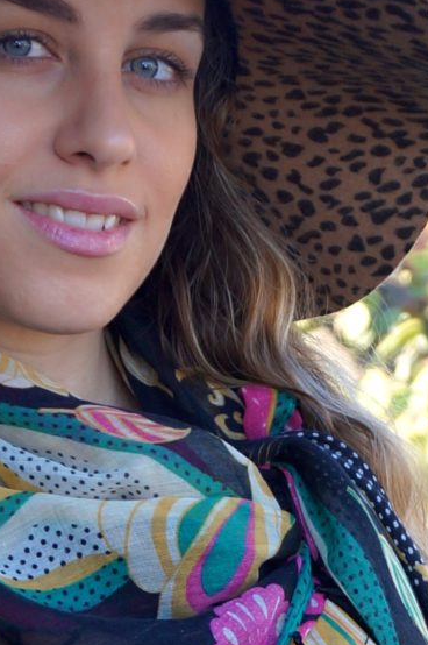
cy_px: 696
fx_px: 2848
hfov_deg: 8.6
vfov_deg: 12.7
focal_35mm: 159
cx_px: 380
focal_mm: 23
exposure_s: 1/200
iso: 200
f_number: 4.5
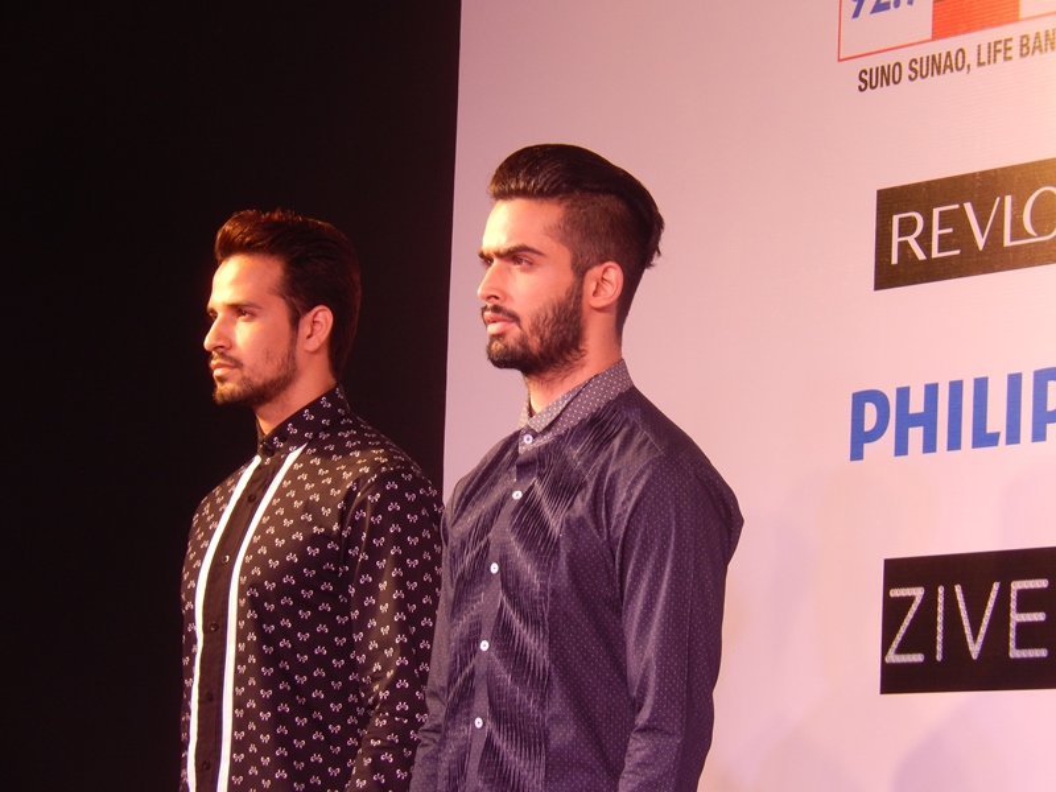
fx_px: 4484
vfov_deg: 10.1
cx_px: 528
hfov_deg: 13.4
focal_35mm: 147
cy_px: 396
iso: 220
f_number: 5.6
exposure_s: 1/30
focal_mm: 26.4
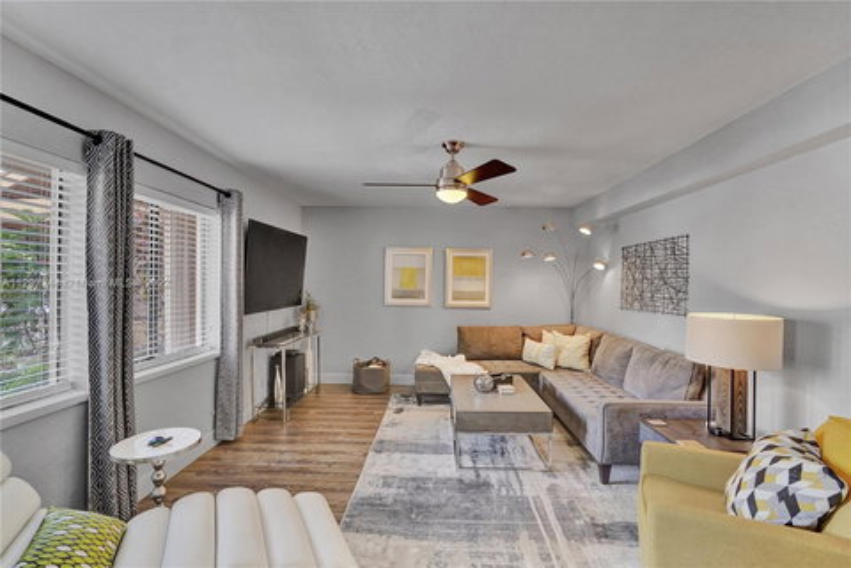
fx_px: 378
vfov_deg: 73.7
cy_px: 284
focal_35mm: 16
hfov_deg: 96.7
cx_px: 426
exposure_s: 1/400
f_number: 3.2
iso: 1600
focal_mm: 16
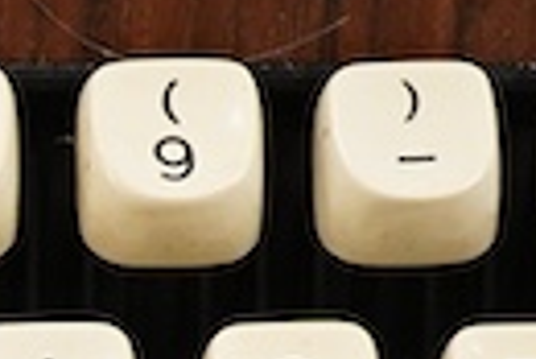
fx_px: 4636
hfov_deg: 6.4
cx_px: -499
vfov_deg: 4.4
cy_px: 644
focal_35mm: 311
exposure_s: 1/125
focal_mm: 30
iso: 1250
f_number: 6.3
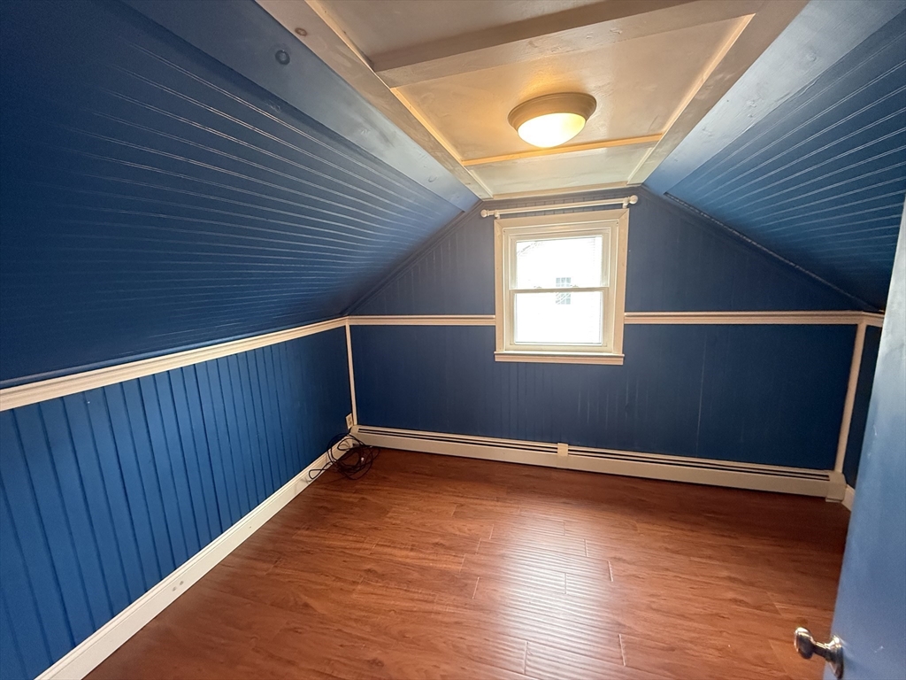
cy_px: 340
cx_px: 453
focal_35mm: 14
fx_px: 366
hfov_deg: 102.1
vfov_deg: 85.7
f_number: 2.2
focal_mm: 2.22
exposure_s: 1/60
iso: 640
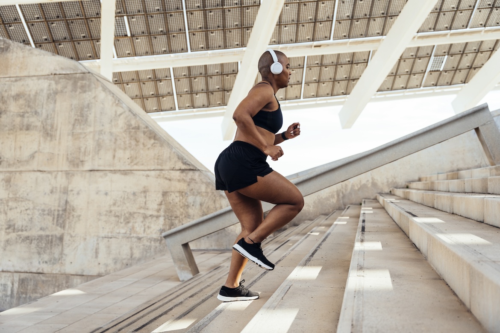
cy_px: 166
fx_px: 514
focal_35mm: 37
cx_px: 250
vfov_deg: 35.9
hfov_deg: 51.9
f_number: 3.2
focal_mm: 37
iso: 320
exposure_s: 1/1000
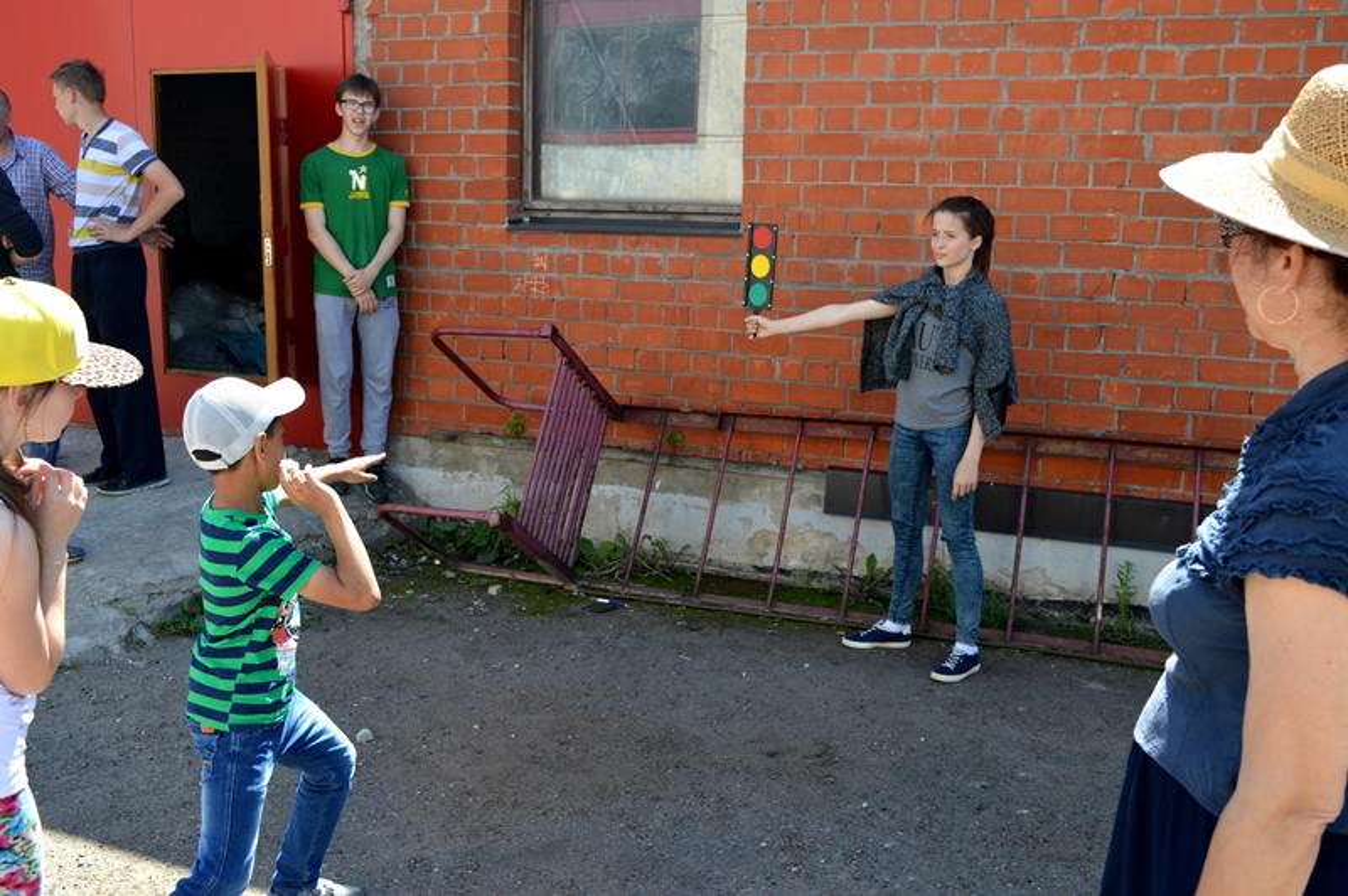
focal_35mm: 36
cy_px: 448
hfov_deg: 53.2
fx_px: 1347
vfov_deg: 36.8
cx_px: 674
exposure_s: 1/160
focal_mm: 24
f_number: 5.6
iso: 100
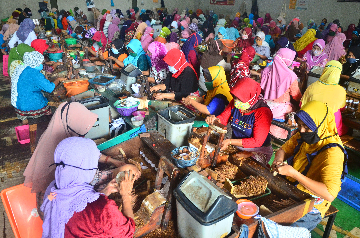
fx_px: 240
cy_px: 119
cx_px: 180
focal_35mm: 24
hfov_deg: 73.9
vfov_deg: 52.9
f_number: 5.6
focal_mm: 16
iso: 1600
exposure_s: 1/125
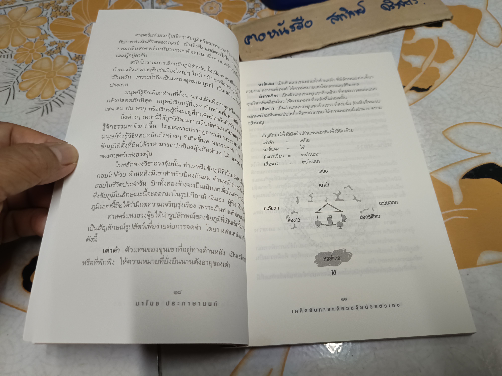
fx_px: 348
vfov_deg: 56.8
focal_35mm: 24
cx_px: 251
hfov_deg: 71.6
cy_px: 188
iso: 1020
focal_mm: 5.31
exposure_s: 1/50
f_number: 1.7
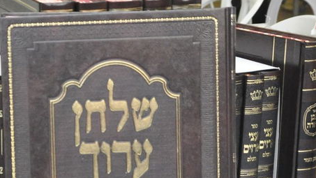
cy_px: 209
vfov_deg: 7.8
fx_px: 1299
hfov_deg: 13.6
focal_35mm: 155
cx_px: -43
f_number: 5
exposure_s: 1/100
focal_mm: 32
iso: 1250
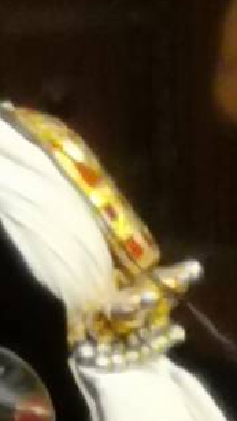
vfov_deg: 1.6
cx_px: -144
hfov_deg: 0.9
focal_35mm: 1370
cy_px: 45
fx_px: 15285
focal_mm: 7.48
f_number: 2.4
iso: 125
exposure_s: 1/33.3
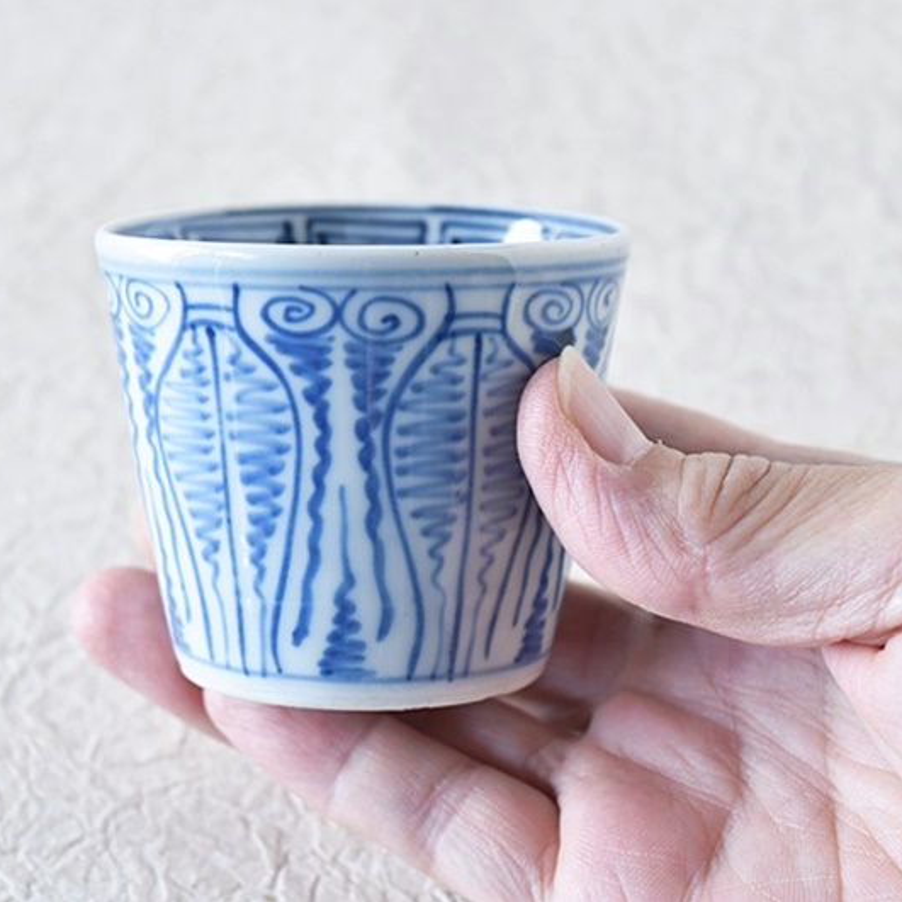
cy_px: 451
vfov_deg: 16.5
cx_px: 335
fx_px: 3114
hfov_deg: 16.5
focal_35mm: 106
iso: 400
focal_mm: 55
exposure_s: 1/5
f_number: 5.6
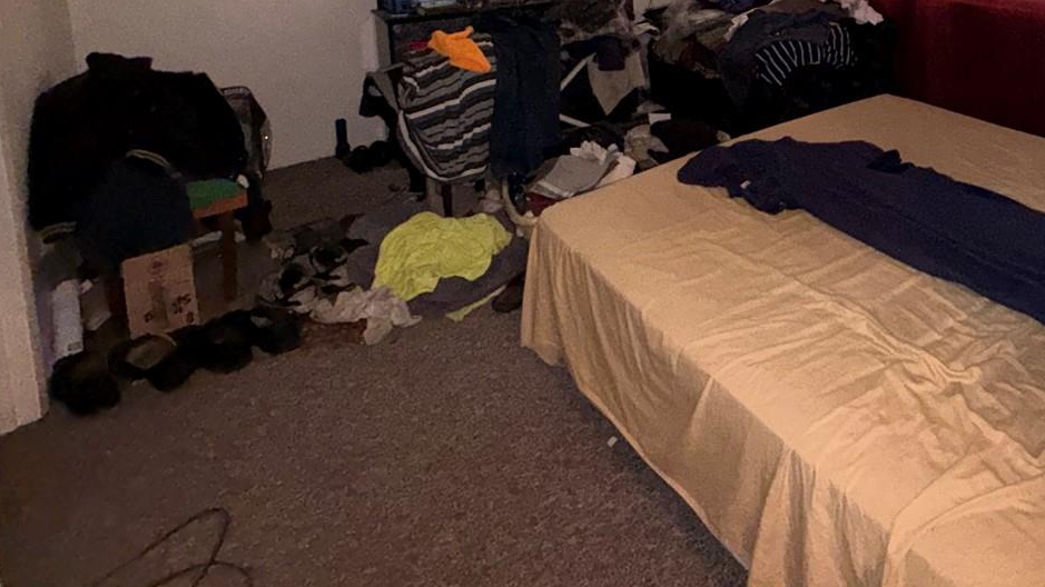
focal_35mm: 26
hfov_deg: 67.6
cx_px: 776
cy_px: -37
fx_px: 720
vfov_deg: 38.0
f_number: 2.2
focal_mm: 2.22
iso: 400
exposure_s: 1/40
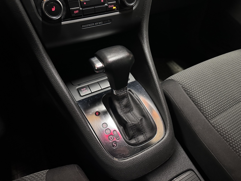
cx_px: 120
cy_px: 90
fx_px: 167
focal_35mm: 24
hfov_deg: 71.6
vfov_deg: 56.8
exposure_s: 1/53
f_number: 1.78
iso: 640
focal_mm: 6.86
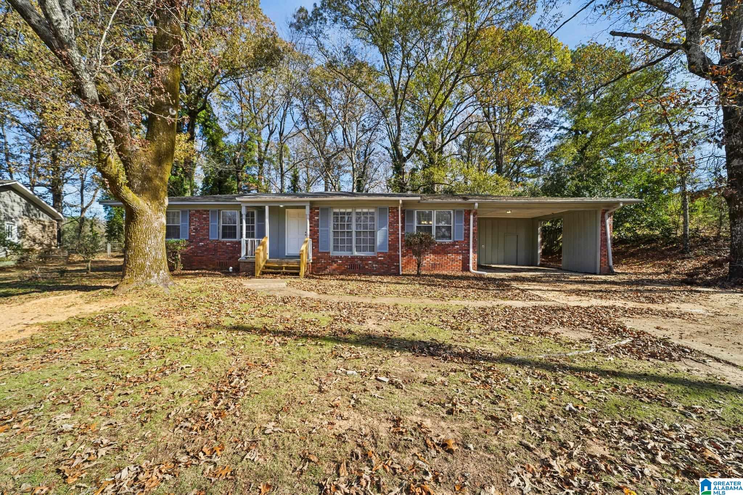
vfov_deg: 81.2
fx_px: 289
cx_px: 372
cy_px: 248
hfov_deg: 104.3
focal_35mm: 14
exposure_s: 1/400
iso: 400
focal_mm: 14
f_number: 8
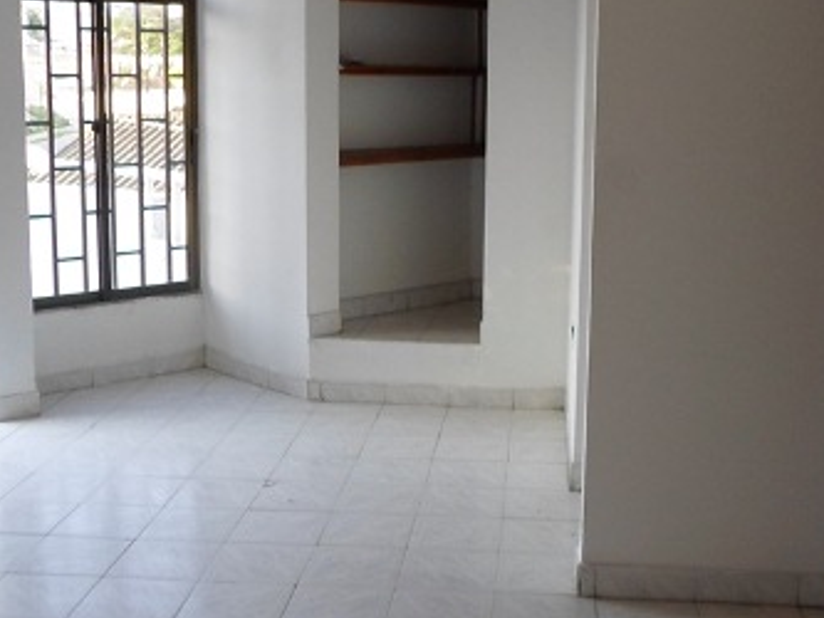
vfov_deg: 30.2
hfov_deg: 39.5
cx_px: 492
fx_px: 1143
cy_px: 245
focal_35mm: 48
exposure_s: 1/60
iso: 80
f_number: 2.5
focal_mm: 4.5
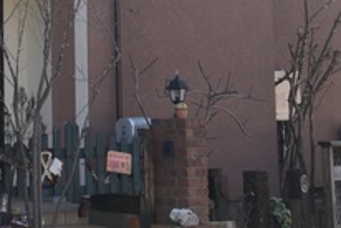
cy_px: -86
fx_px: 1489
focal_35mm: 157
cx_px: -79
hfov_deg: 12.7
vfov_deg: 8.6
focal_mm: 45
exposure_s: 1/160
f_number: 6.3
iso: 100
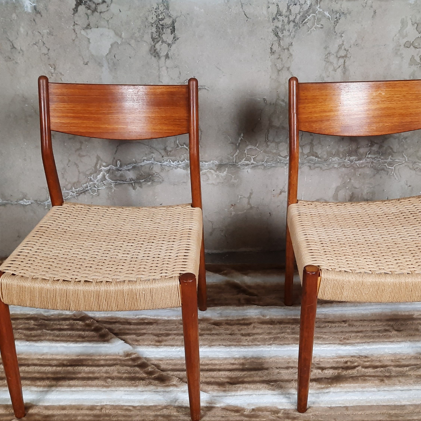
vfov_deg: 42.8
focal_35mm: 39
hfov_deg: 42.7
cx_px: 242
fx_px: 537
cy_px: 216
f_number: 2
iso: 200
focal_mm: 4.6
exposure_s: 1/50
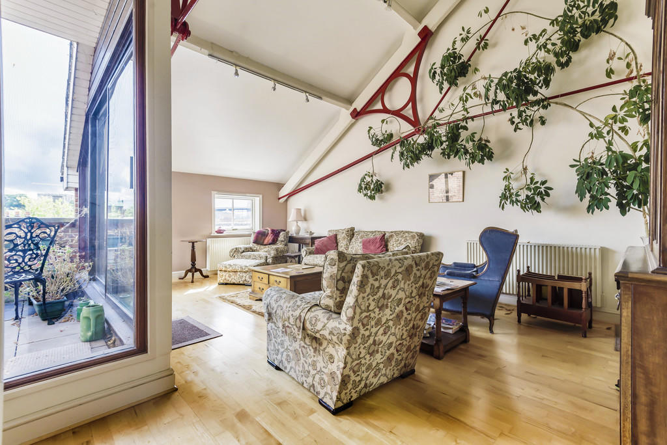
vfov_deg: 73.8
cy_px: 222
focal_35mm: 16
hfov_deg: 96.7
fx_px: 297
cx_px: 334
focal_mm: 16
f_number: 7.1
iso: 200
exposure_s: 1/60
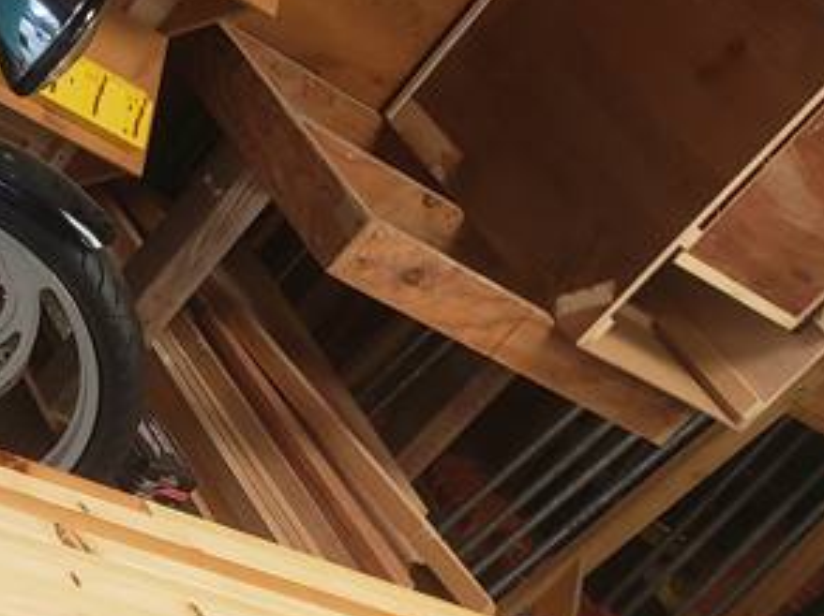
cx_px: -138
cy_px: 752
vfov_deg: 17.5
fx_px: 1902
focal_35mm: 80
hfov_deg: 22.7
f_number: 2.4
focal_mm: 4.3
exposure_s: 1/60
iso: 160
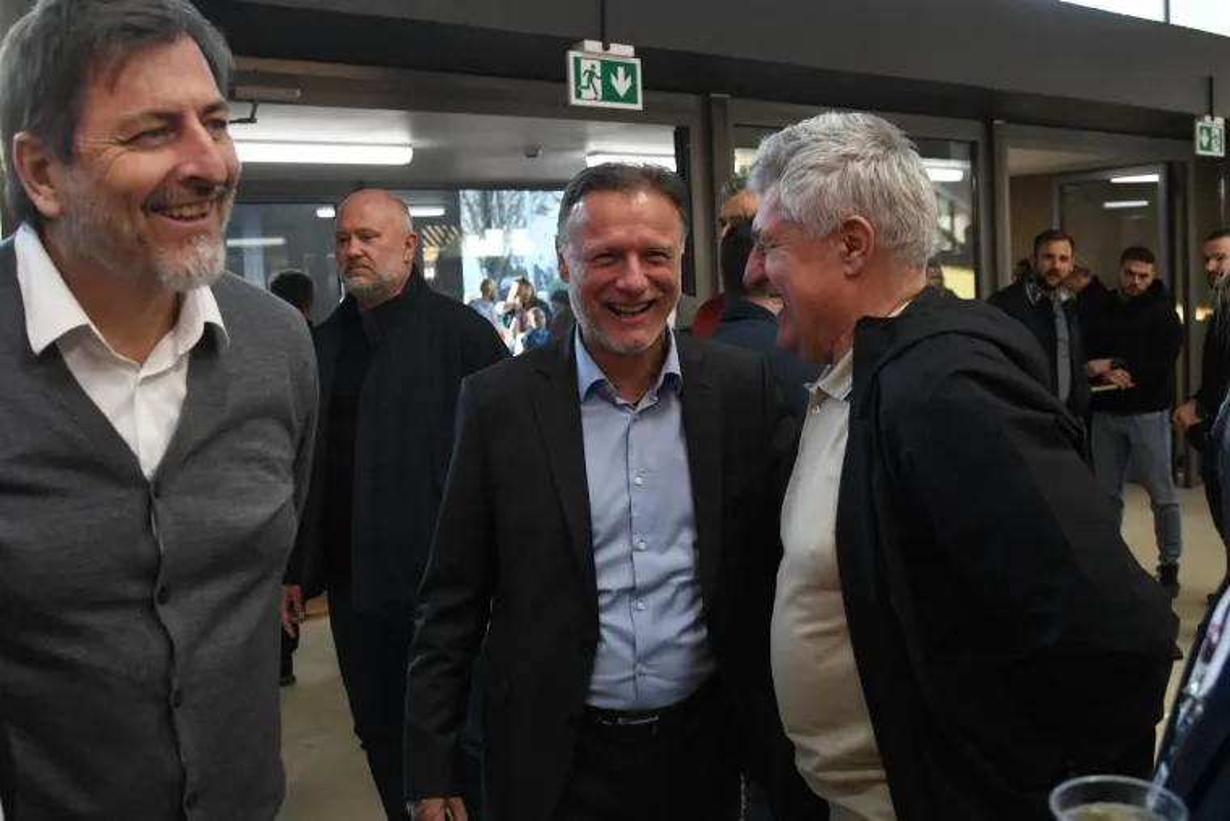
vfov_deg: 36.9
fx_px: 1230
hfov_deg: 53.1
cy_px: 410
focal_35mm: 36
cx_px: 615
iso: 1600
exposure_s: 1/400
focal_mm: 24
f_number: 4
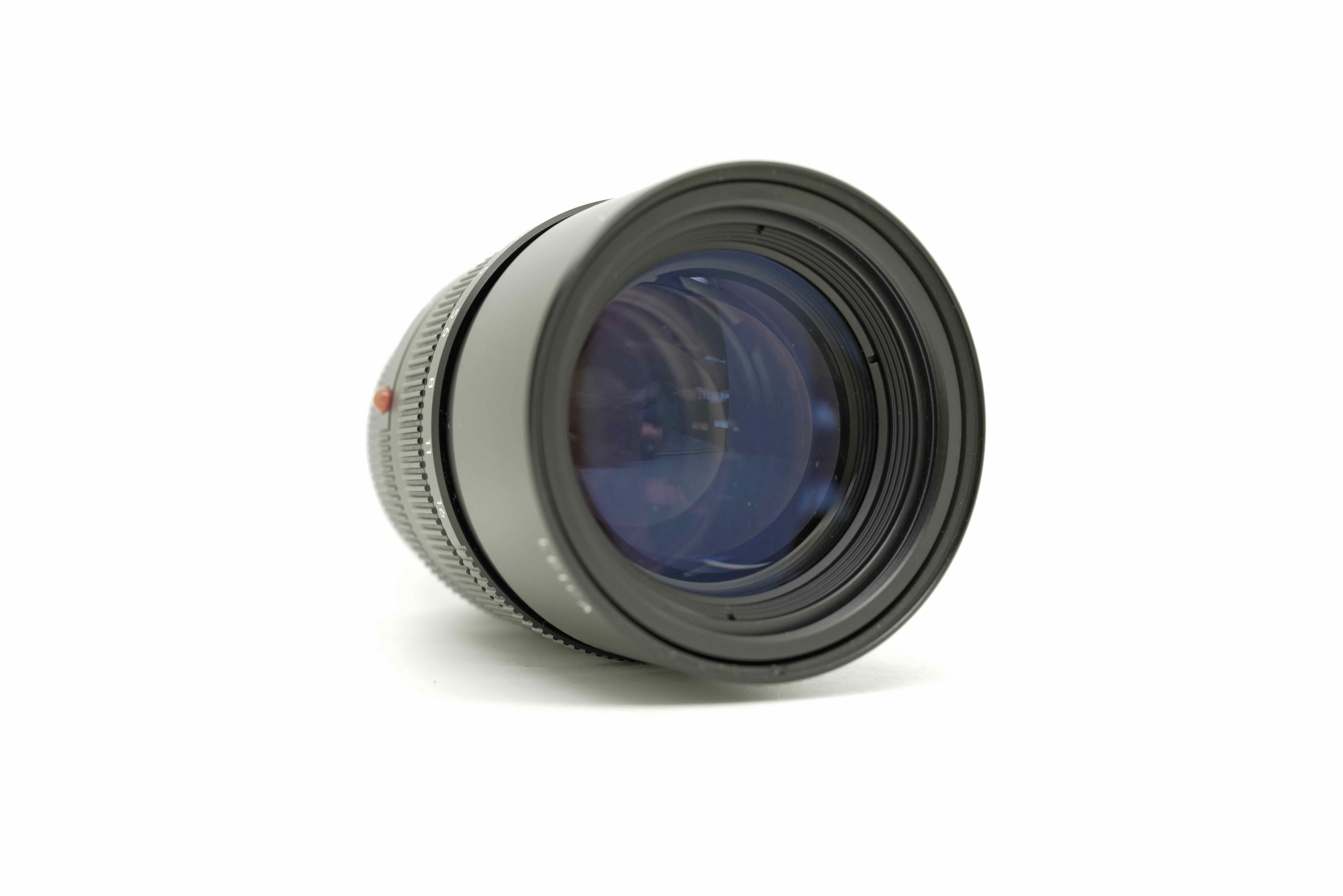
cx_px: 672
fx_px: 1604
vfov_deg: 31.2
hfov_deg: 45.4
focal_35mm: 43
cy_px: 448
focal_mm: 43
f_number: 8
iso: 800
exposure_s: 1/30
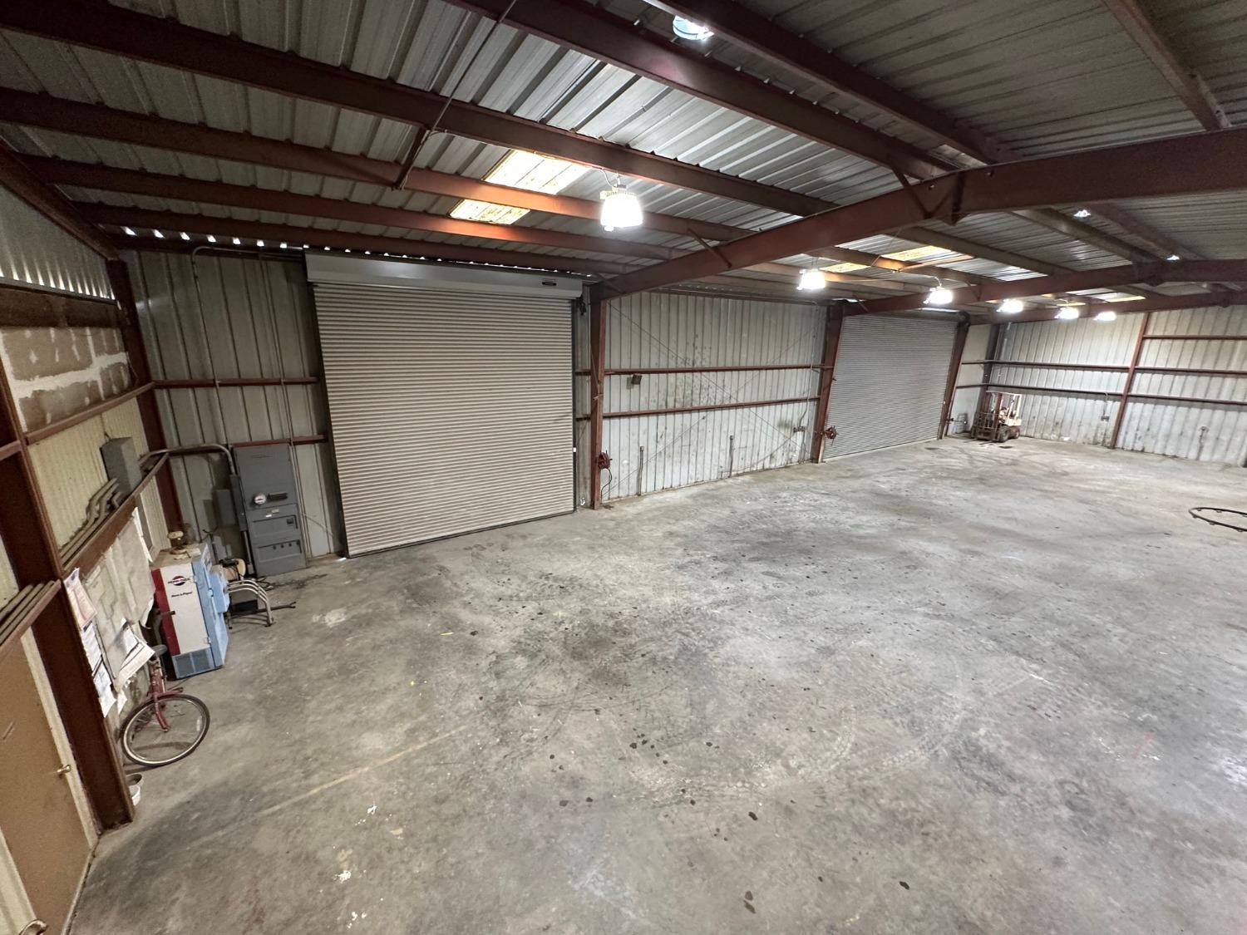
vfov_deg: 85.7
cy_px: 468
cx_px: 624
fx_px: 504
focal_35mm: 14
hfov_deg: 102.1
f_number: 2.2
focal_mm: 2.22
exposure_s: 1/60
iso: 320
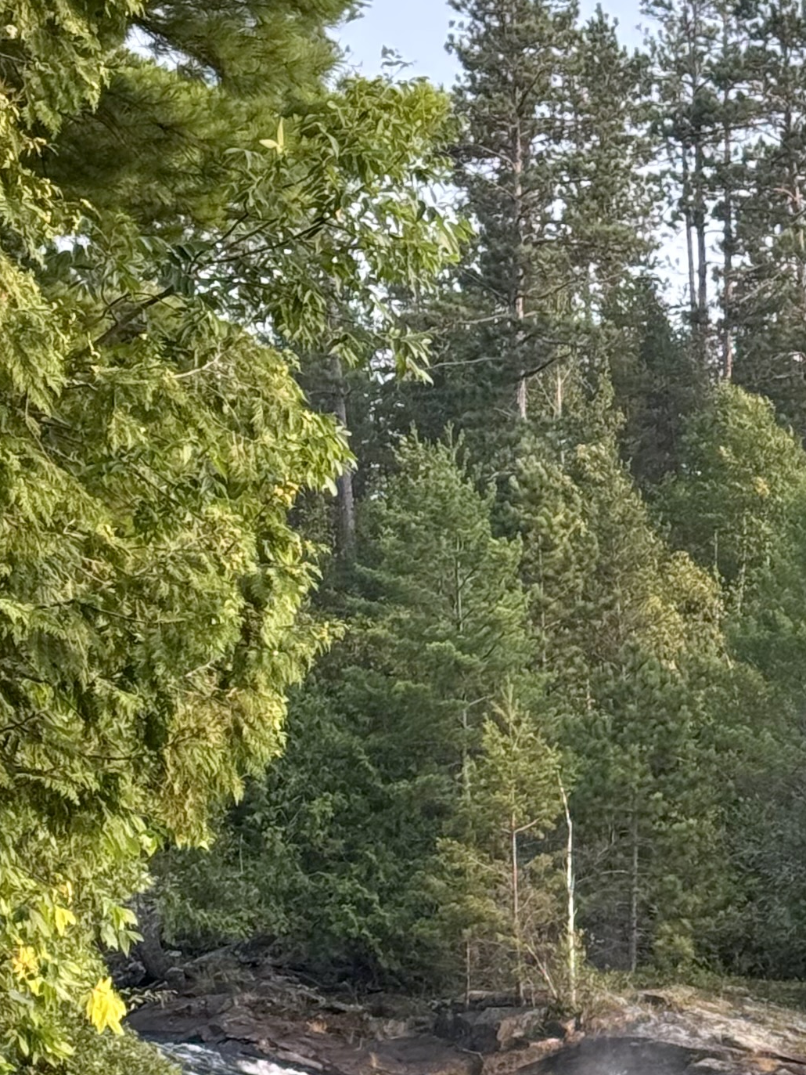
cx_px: 965
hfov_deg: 10.8
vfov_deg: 14.1
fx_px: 4190
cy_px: 1360
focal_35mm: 135
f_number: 1.78
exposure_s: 1/693
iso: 64
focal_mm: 6.76
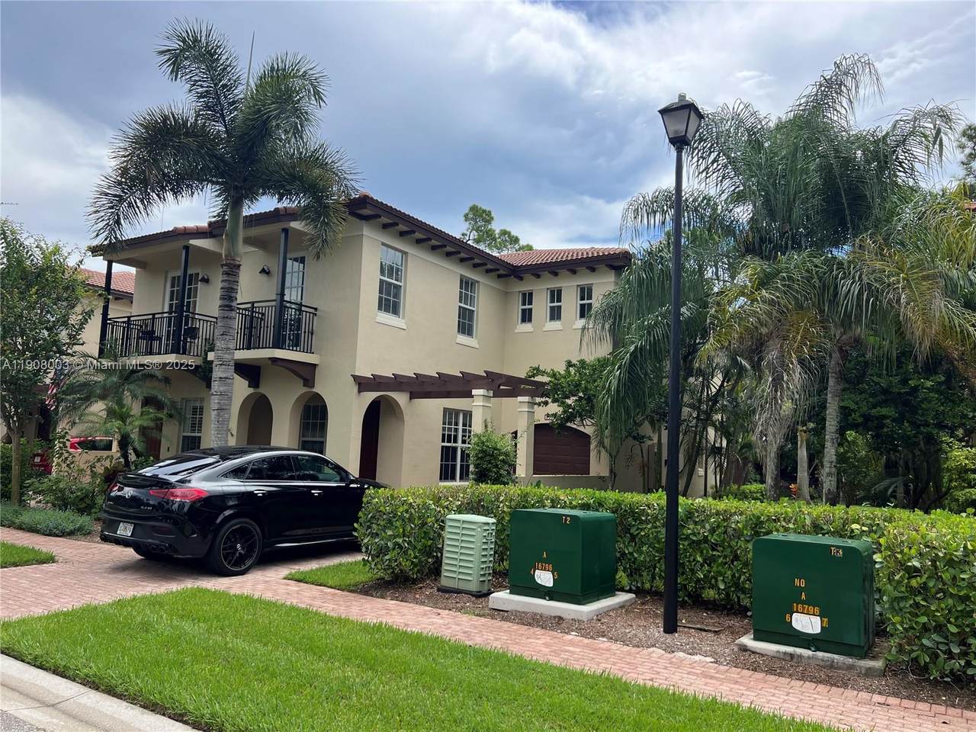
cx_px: 488
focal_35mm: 26
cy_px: 366
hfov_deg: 67.3
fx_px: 733
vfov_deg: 53.1
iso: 50
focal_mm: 5.7
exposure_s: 1/2045
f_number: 1.5
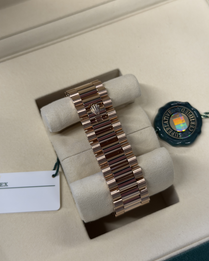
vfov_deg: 36.7
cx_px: 106
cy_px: 130
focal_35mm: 51
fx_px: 394
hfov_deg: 29.7
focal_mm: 6.76
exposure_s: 1/50
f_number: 1.78
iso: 64
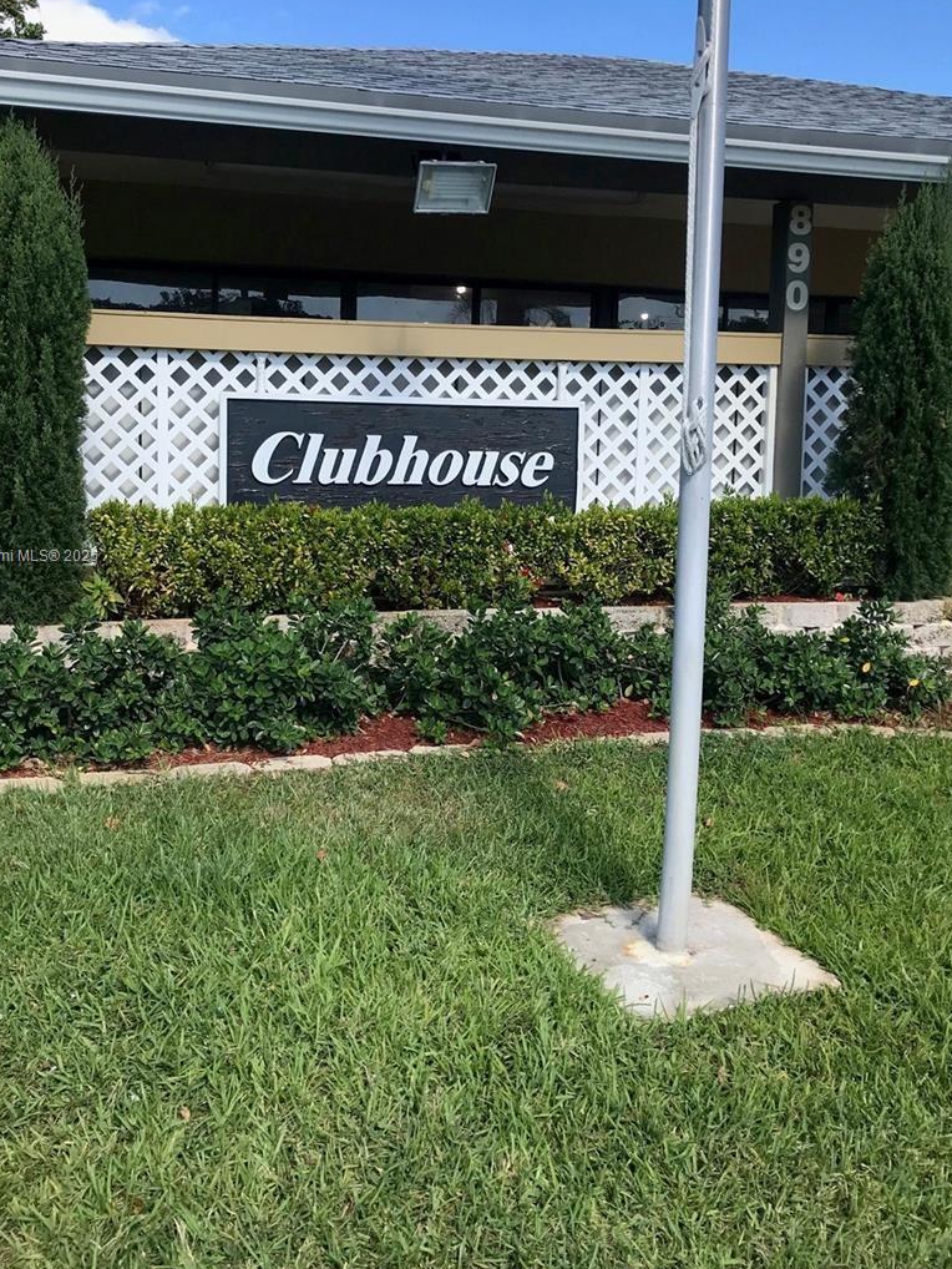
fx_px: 1210
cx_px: 431
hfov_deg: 42.9
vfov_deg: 55.2
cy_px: 557
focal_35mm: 33
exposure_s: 1/1153
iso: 20
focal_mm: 3.99
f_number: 1.8
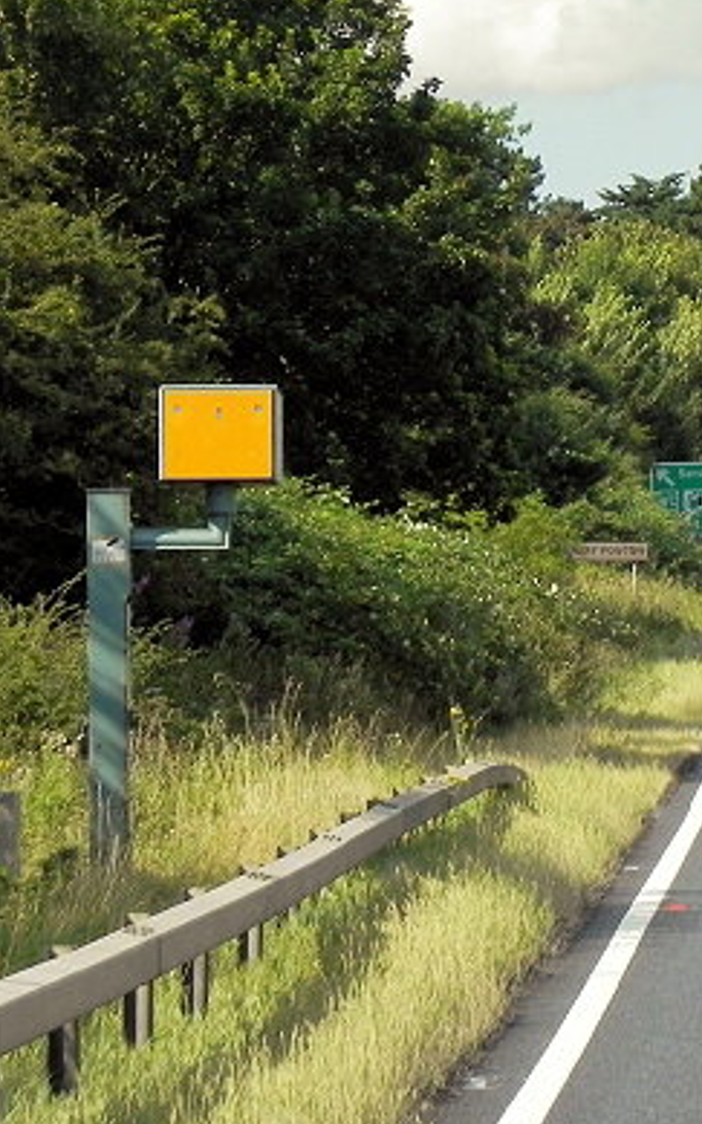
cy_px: 465
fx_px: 6890
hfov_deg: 5.8
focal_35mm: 225
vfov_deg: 9.3
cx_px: 679
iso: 200
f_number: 5.6
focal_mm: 23
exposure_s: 1/536
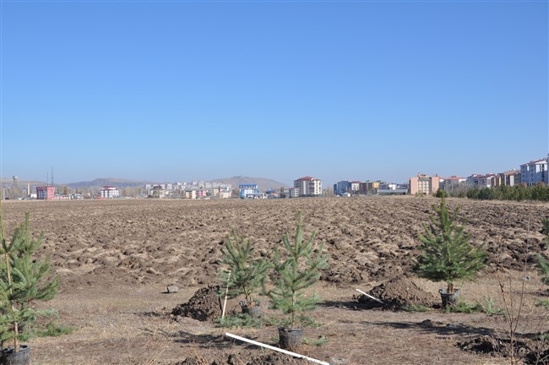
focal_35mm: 45
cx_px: 274
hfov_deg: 43.6
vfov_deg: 29.8
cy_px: 182
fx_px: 686
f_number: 9
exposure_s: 1/320
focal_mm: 30
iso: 200
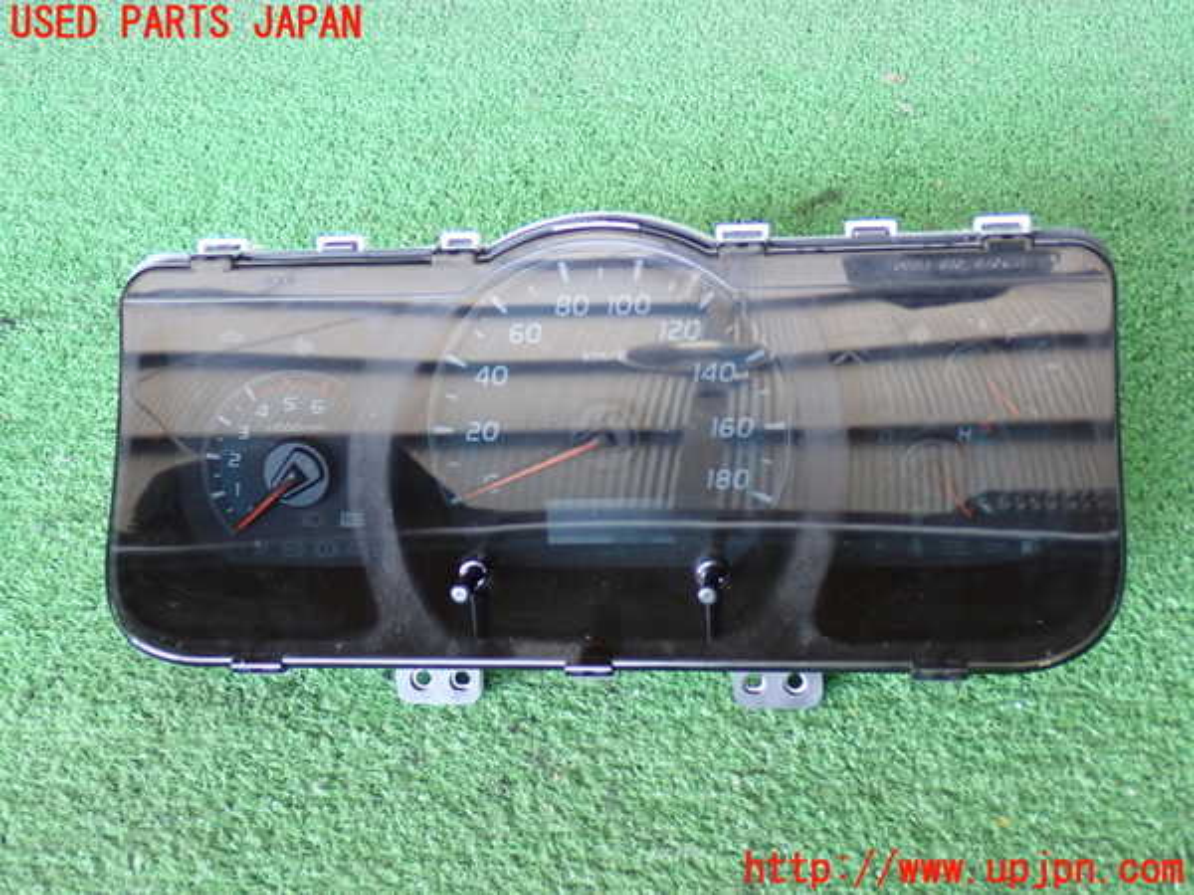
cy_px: 448
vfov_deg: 30.9
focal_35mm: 47
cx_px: 597
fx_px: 1621
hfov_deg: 40.4
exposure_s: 1/50
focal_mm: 8.4
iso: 400
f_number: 3.1
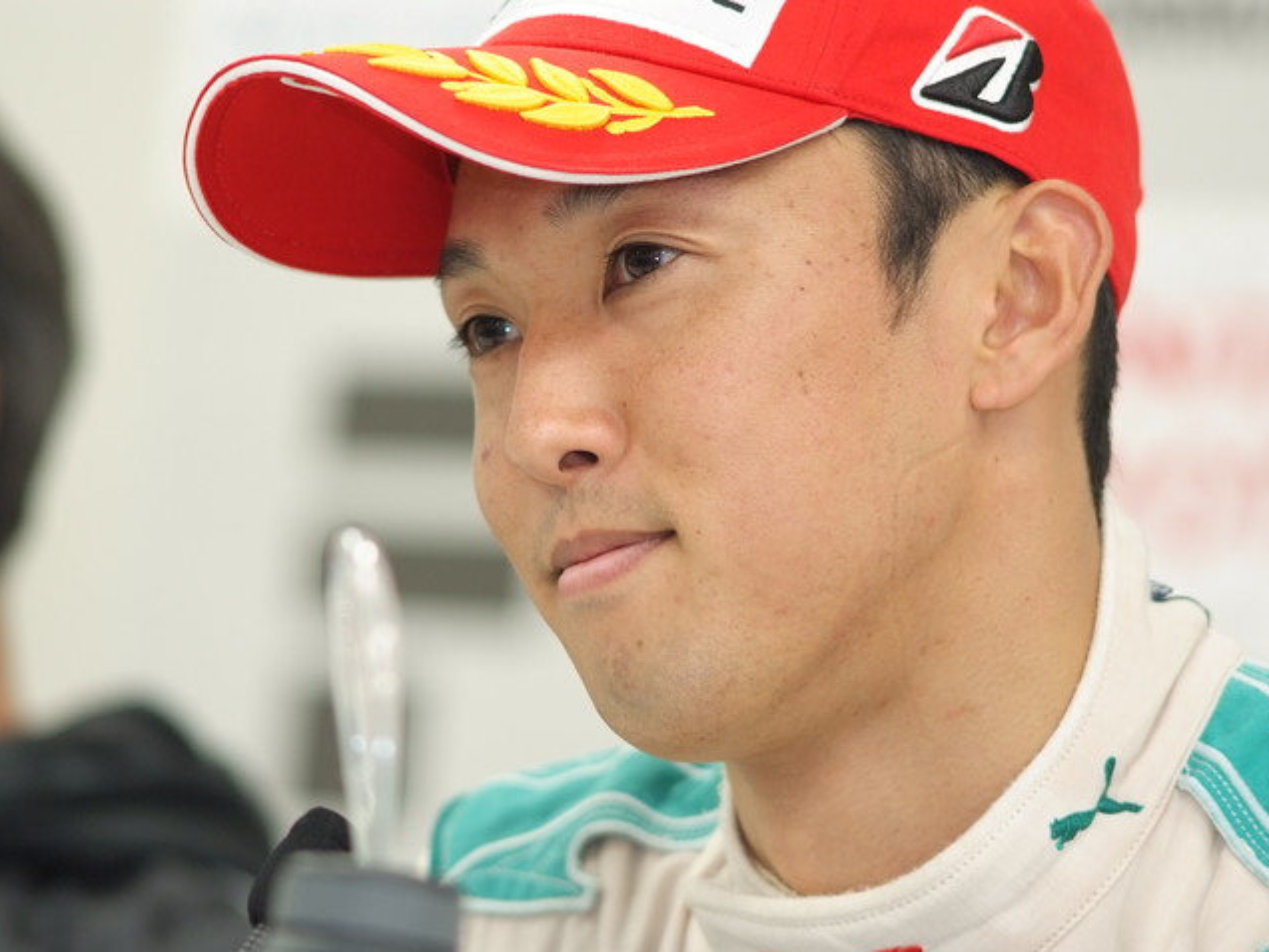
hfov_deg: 6.7
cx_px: 613
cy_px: 475
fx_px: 10778
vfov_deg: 5.1
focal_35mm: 294
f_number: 2.8
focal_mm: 180
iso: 800
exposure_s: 1/125
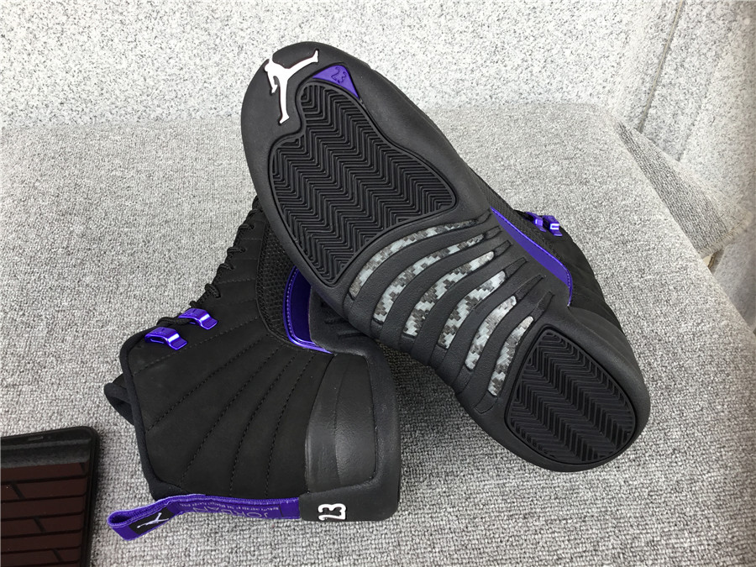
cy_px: 284
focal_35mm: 31
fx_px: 677
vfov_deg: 45.4
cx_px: 378
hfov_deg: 58.4
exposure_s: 1/101
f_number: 2.4
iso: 25
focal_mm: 3.3
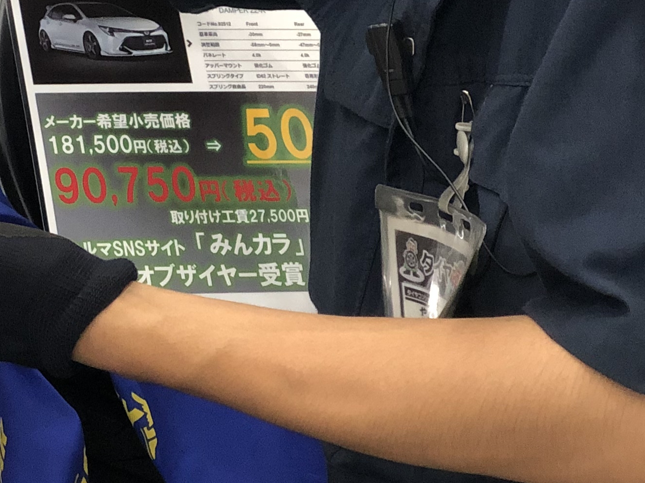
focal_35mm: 159
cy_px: -143
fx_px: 2962
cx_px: -197
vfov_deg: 9.2
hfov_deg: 12.1
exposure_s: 1/33
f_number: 2.4
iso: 125
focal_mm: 6
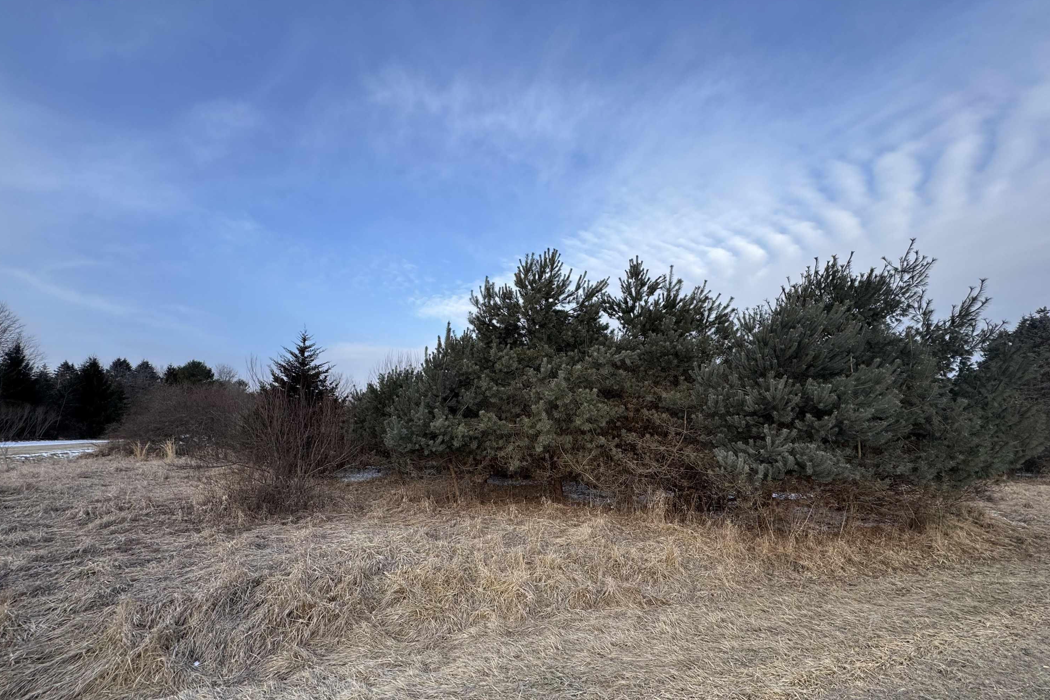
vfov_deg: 77.0
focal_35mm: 15
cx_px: 531
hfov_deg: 100.4
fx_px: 437
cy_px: 390
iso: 40
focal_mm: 2.22
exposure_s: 1/456
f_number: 2.2
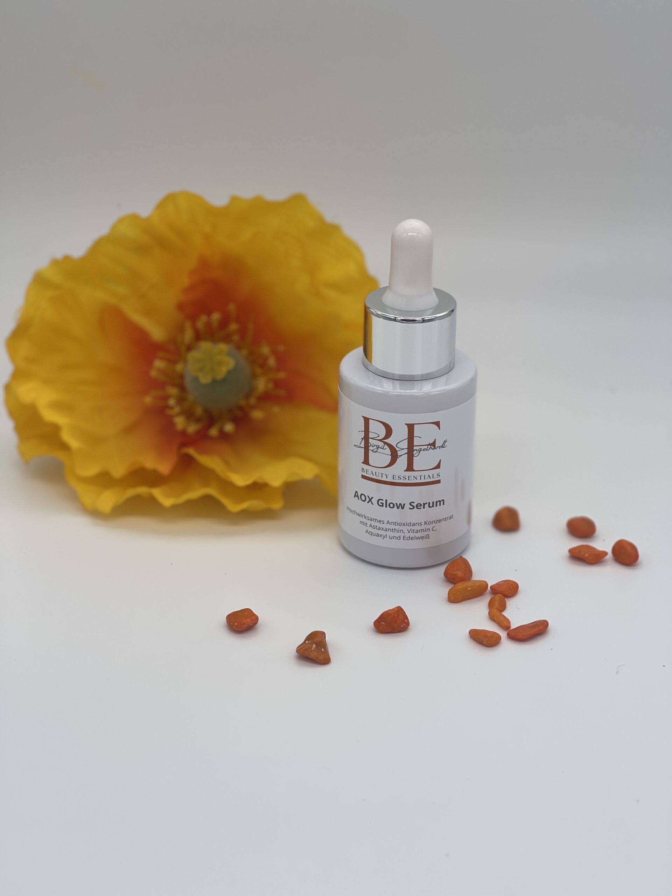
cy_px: 448
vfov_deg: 30.3
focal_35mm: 64
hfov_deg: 22.9
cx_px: 336
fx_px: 1657
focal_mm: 7.5
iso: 20
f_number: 2.2
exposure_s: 1/128
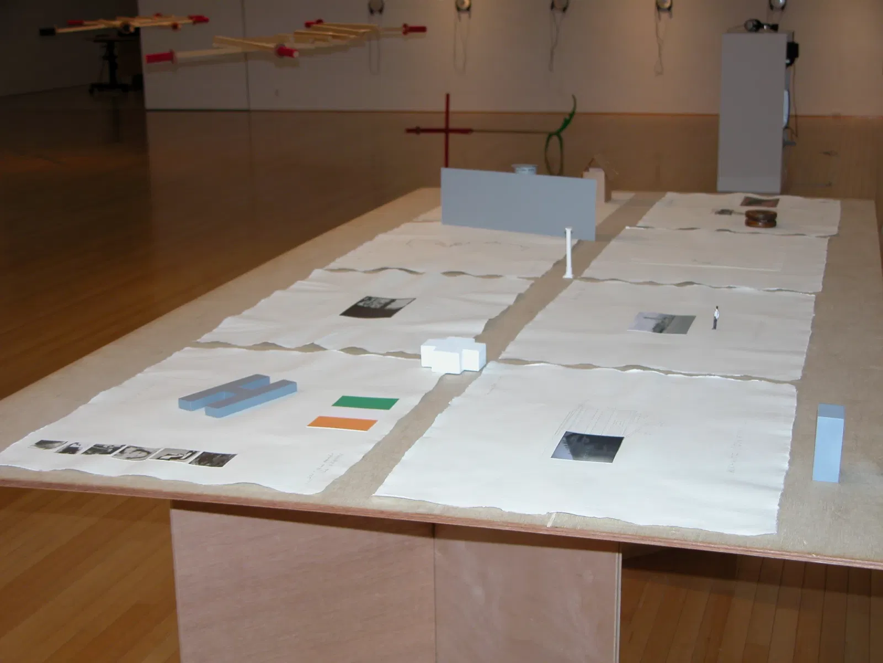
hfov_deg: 33.2
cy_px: 332
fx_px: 1479
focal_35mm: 58
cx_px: 442
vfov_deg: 25.2
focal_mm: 14.7
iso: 100
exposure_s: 1/30
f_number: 3.1
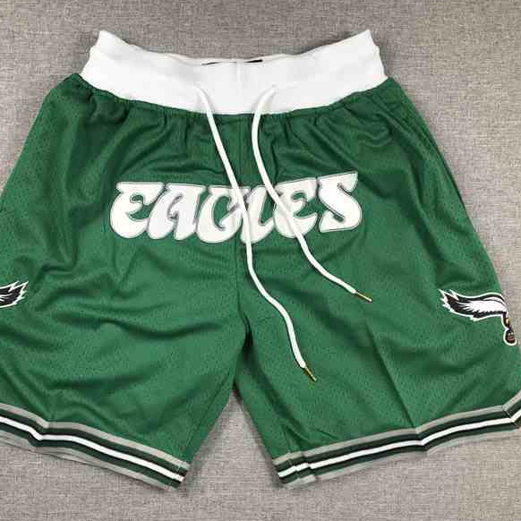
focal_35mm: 34
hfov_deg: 48.3
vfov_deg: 48.4
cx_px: 229
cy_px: 257
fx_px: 579
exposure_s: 1/100
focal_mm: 3.99
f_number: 1.8
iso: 32
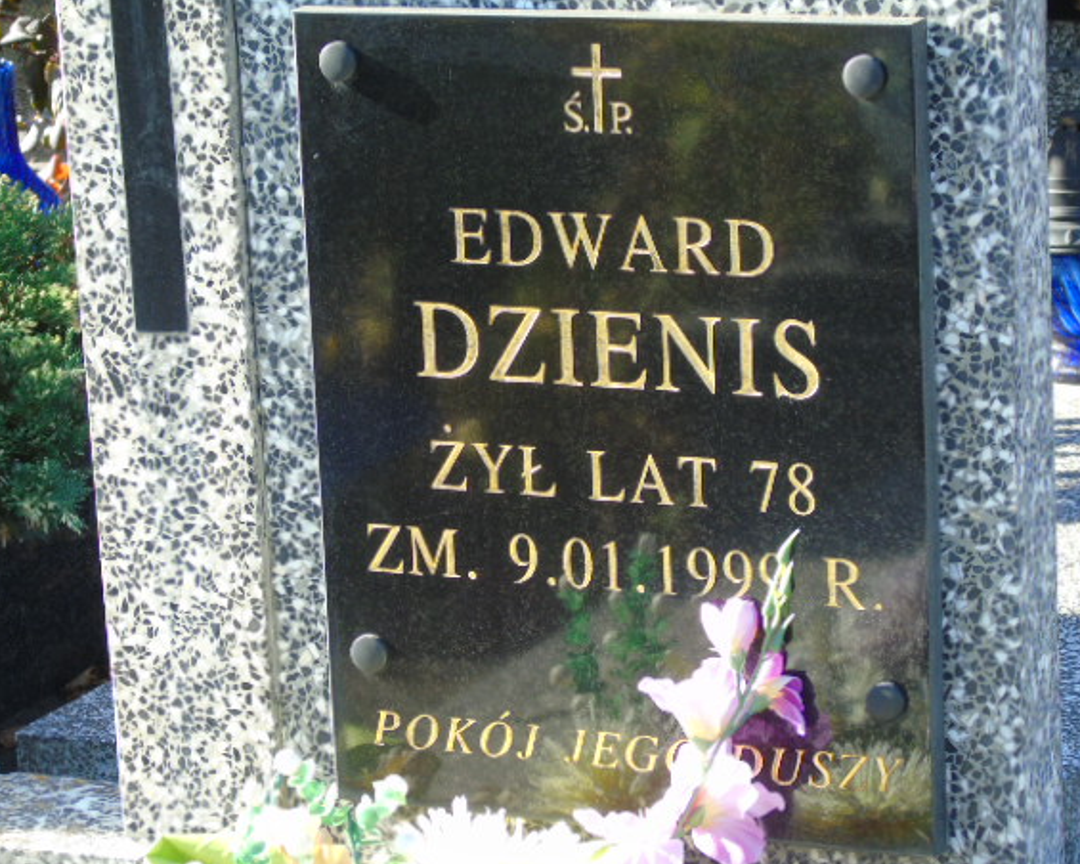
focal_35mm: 137
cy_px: 455
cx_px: 529
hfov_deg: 14.1
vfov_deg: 11.3
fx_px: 4379
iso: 100
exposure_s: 1/125
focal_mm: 22
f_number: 4.6
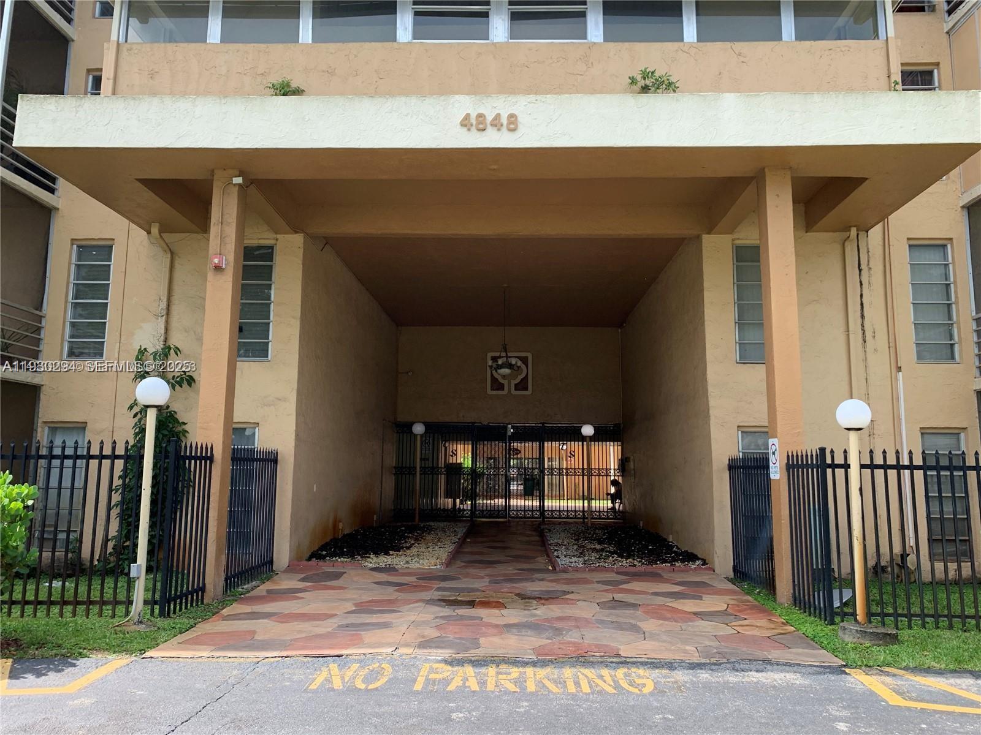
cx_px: 490
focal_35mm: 26
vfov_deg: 53.1
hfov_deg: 67.3
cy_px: 368
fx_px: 737
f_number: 1.8
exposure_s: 1/461
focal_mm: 4.25
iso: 25
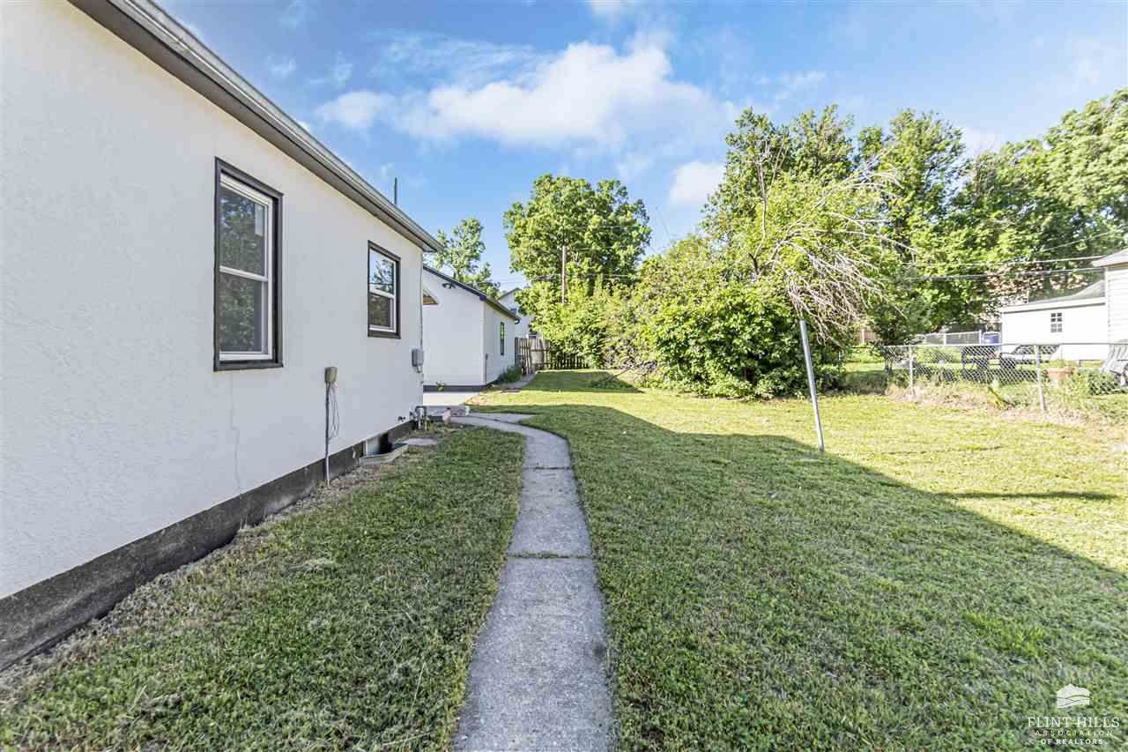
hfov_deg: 100.4
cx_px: 564
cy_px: 376
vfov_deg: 77.3
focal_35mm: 15
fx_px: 470
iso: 100
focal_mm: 10
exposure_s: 1/200
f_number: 6.3
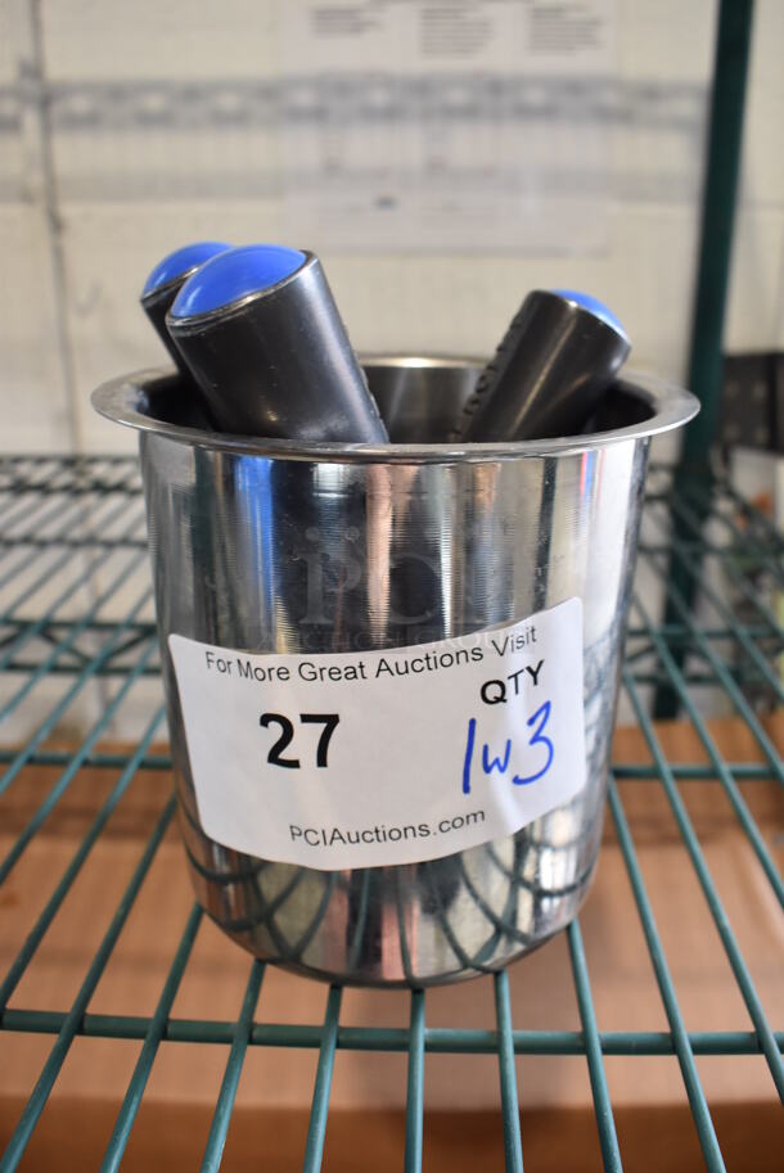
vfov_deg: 61.9
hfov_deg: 43.7
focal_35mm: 30
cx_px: 392
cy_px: 586
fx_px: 978
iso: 800
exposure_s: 1/60
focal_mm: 20
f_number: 5.6
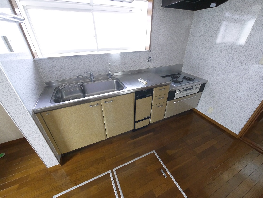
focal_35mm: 14
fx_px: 106
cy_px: 99
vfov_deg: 85.7
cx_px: 132
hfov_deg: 102.1
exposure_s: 1/60
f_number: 4
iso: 1250
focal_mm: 7
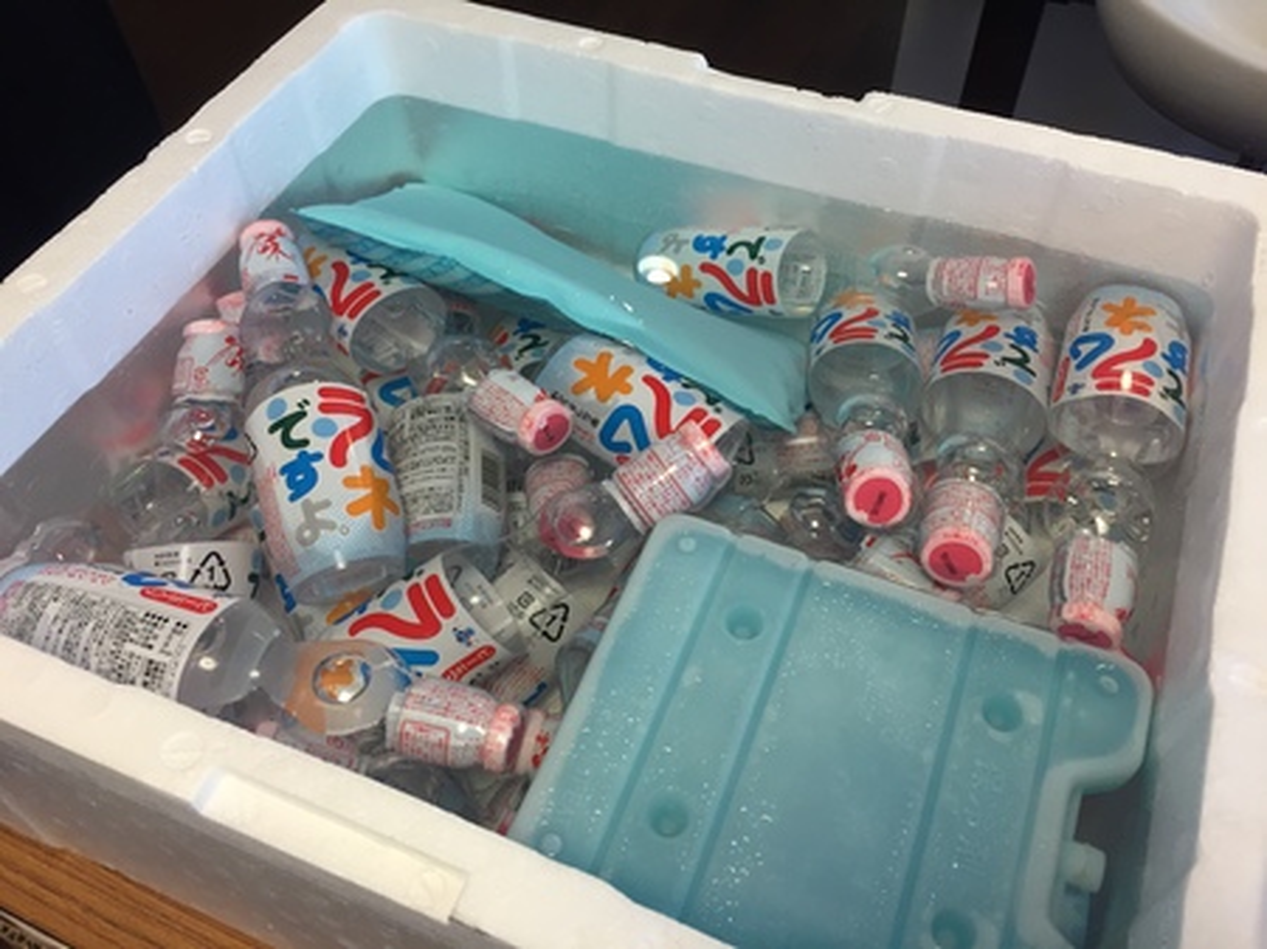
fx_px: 1061
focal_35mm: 29
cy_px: 474
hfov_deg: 61.7
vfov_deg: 48.2
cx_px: 634
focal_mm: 4.15
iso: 50
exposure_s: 1/30
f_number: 2.2
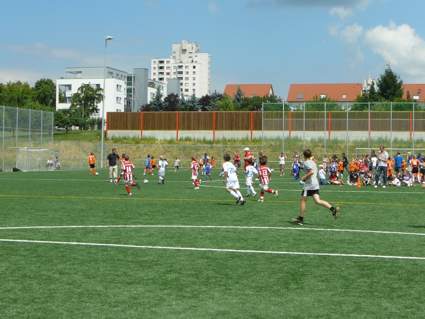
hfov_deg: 31.7
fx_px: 749
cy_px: 160
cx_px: 212
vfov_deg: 24.0
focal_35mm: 61
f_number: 5.6
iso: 80
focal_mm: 9.1
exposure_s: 1/400
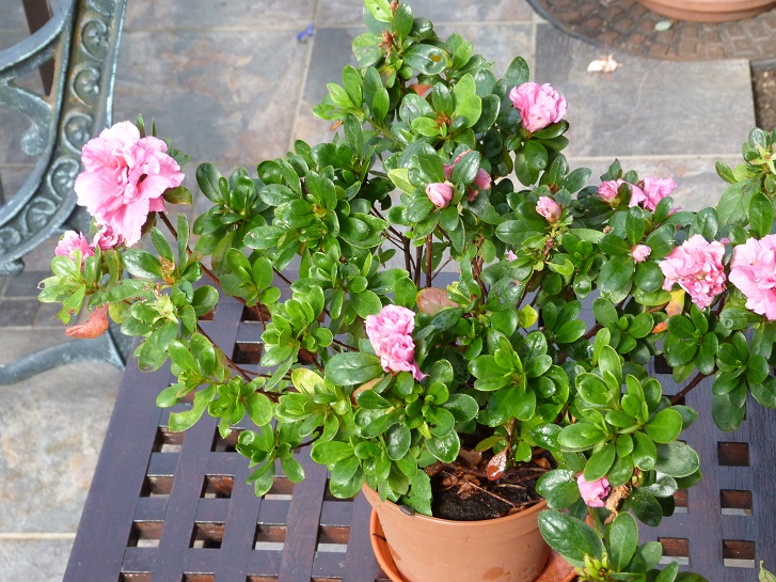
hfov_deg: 25.3
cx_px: 424
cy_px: 287
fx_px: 1726
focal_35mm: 77
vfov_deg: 19.1
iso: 160
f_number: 3.6
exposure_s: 1/250
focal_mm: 12.6
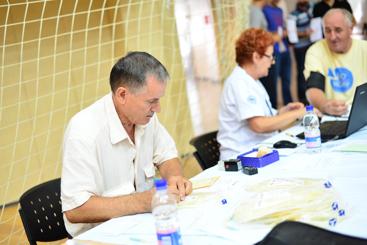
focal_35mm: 50
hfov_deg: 39.6
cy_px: 122
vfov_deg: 27.0
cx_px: 184
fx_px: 510
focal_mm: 50
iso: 1250
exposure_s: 1/200
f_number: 2.2
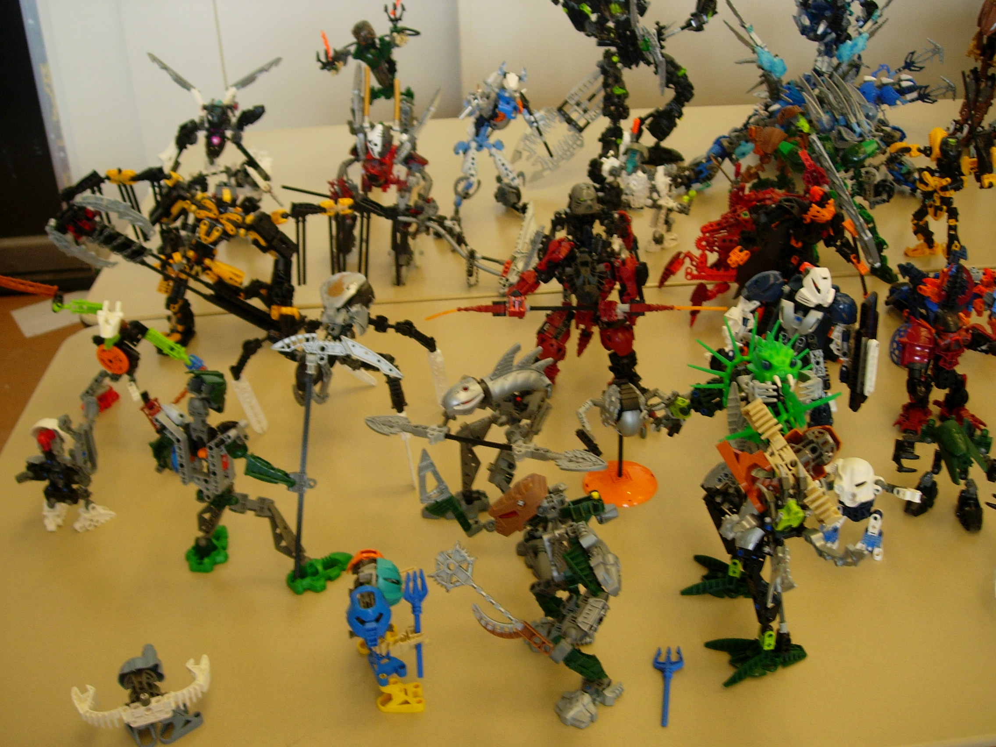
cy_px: 374
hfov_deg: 49.0
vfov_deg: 37.7
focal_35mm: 38
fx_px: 1093
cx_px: 498
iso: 102
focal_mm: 7.8
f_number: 2.8
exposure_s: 1/32
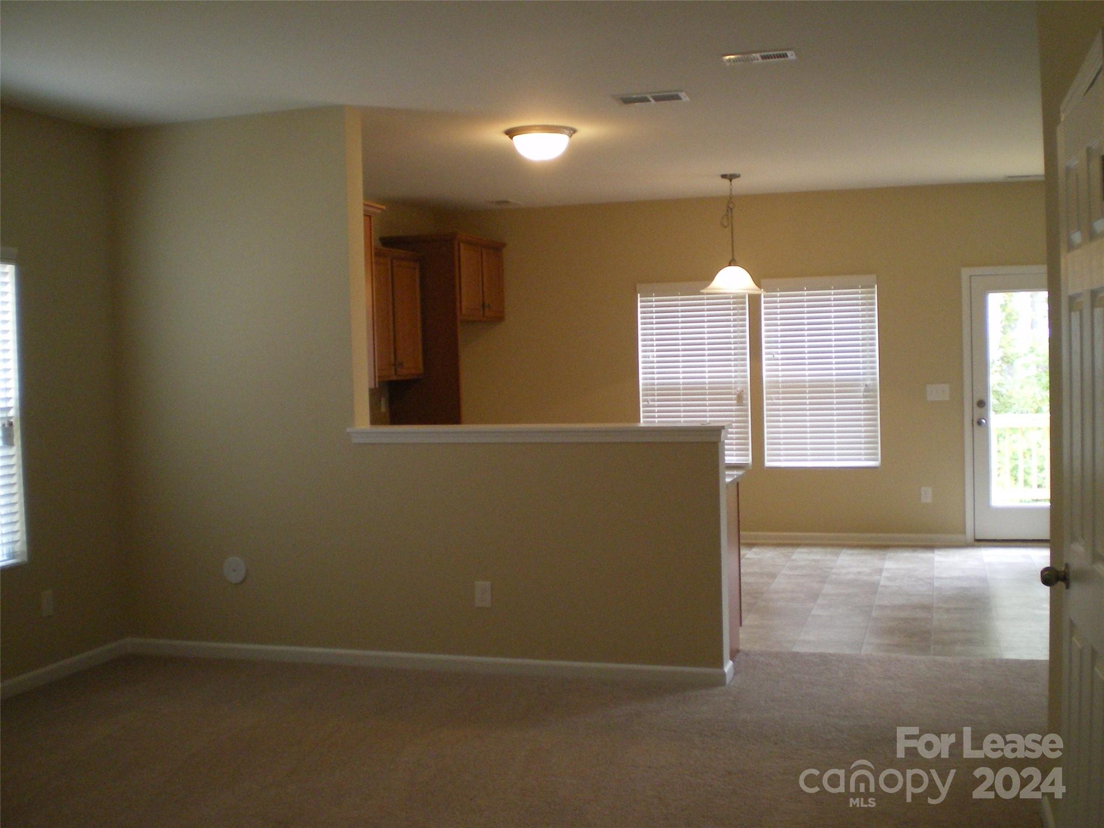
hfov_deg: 49.0
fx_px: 1212
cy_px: 414
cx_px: 552
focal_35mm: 38
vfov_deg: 37.7
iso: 320
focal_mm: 6.3
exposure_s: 1/30
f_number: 3.1
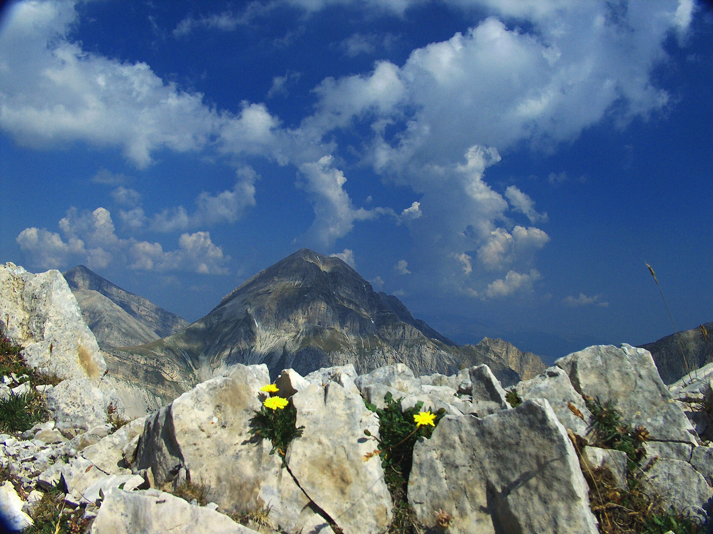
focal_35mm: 37
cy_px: 267
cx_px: 356
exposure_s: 1/250
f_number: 6.7
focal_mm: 7.6
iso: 100
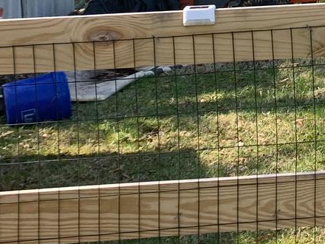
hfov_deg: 14.7
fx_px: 1136
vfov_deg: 11.4
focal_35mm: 121
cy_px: -186
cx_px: 536
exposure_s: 1/404
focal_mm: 4.25
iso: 25
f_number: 1.8
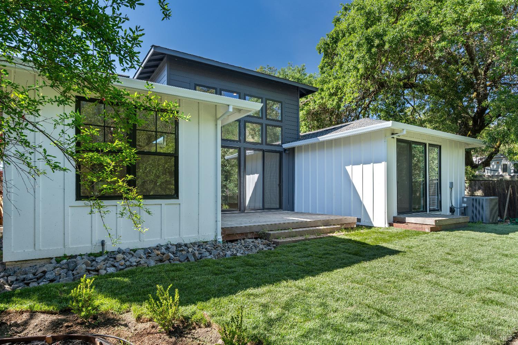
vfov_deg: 61.9
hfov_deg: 84.0
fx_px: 288
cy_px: 172
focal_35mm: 20
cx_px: 259
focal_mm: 20
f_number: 8
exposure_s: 1/30
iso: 160
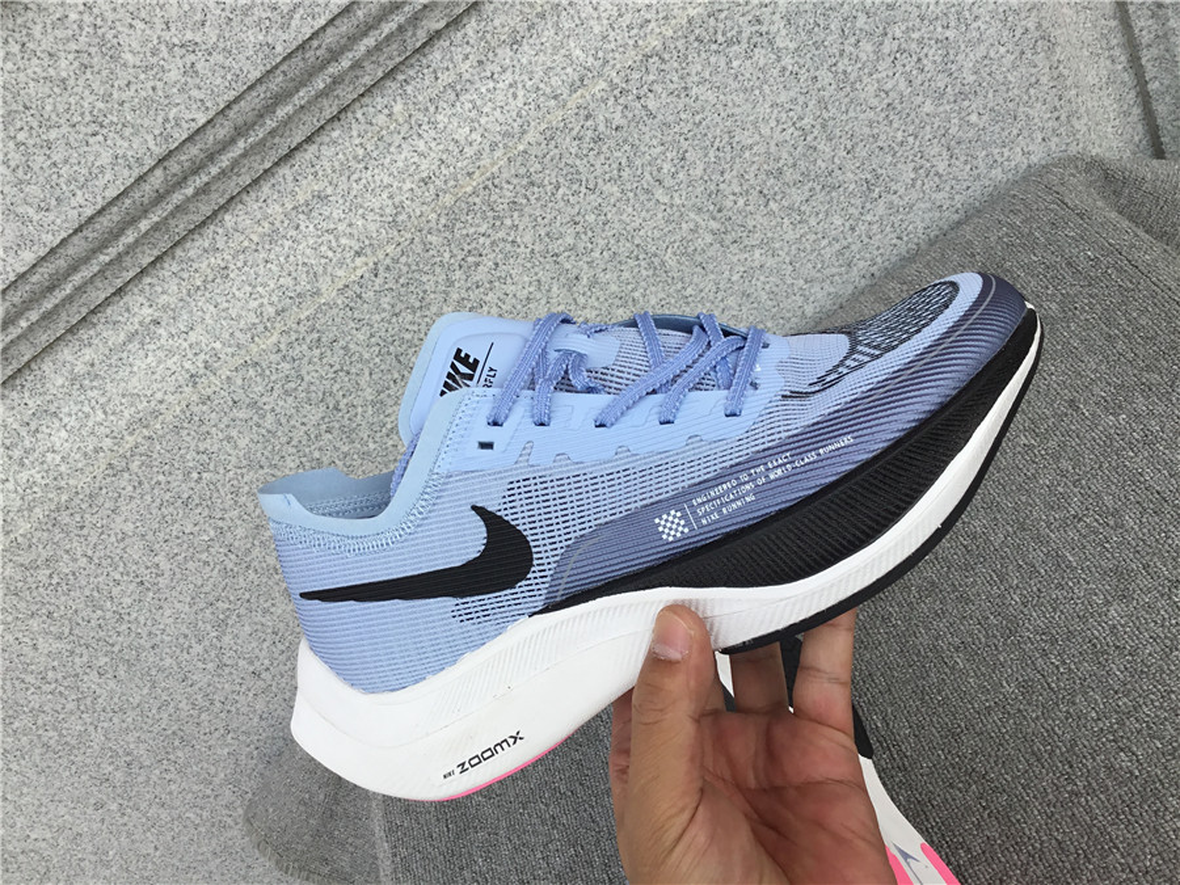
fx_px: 1057
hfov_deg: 58.4
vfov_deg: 45.4
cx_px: 590
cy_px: 442
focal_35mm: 31
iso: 25
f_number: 2.4
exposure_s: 1/471
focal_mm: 3.3
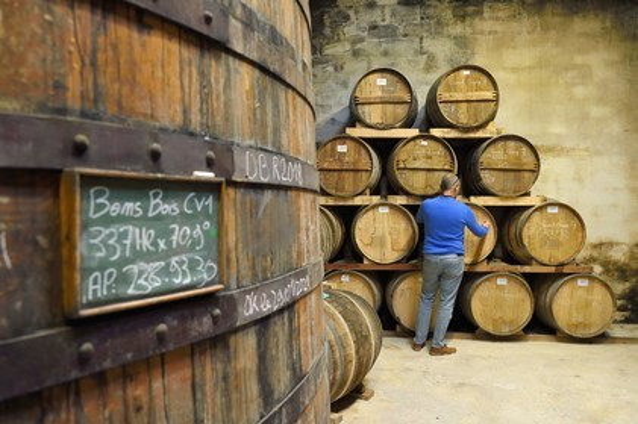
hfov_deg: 63.7
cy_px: 212
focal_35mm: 29
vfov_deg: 44.9
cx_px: 319
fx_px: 514
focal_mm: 29
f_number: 5.6
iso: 1600
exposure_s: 1/40
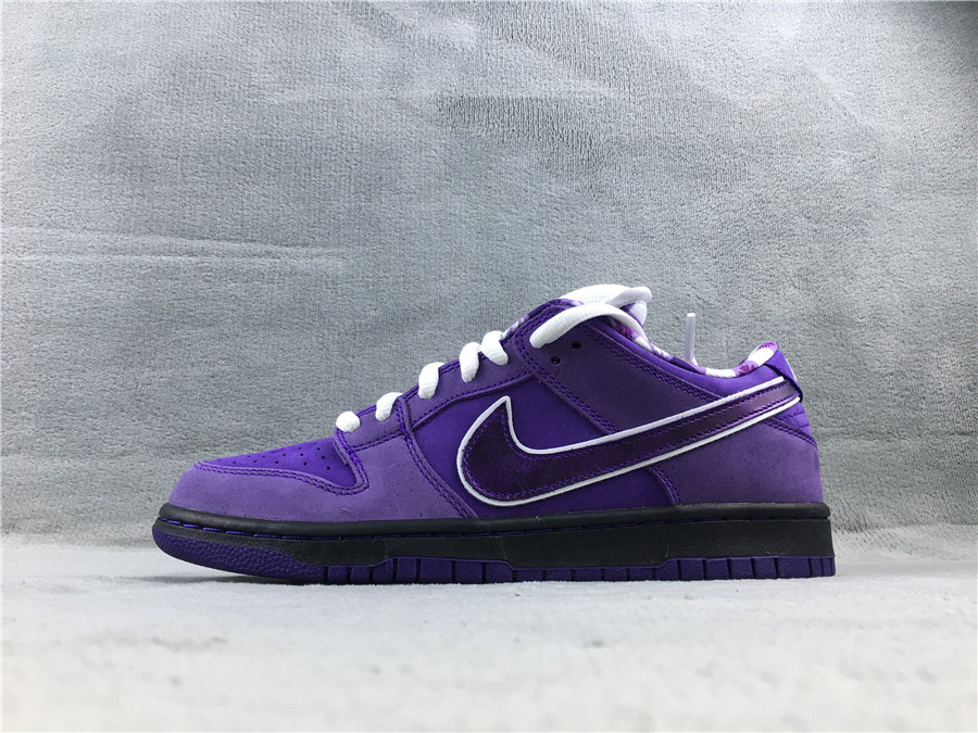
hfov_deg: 61.7
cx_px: 489
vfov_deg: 48.2
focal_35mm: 29
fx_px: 819
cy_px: 366
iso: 32
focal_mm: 4.15
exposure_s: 1/33
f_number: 2.2
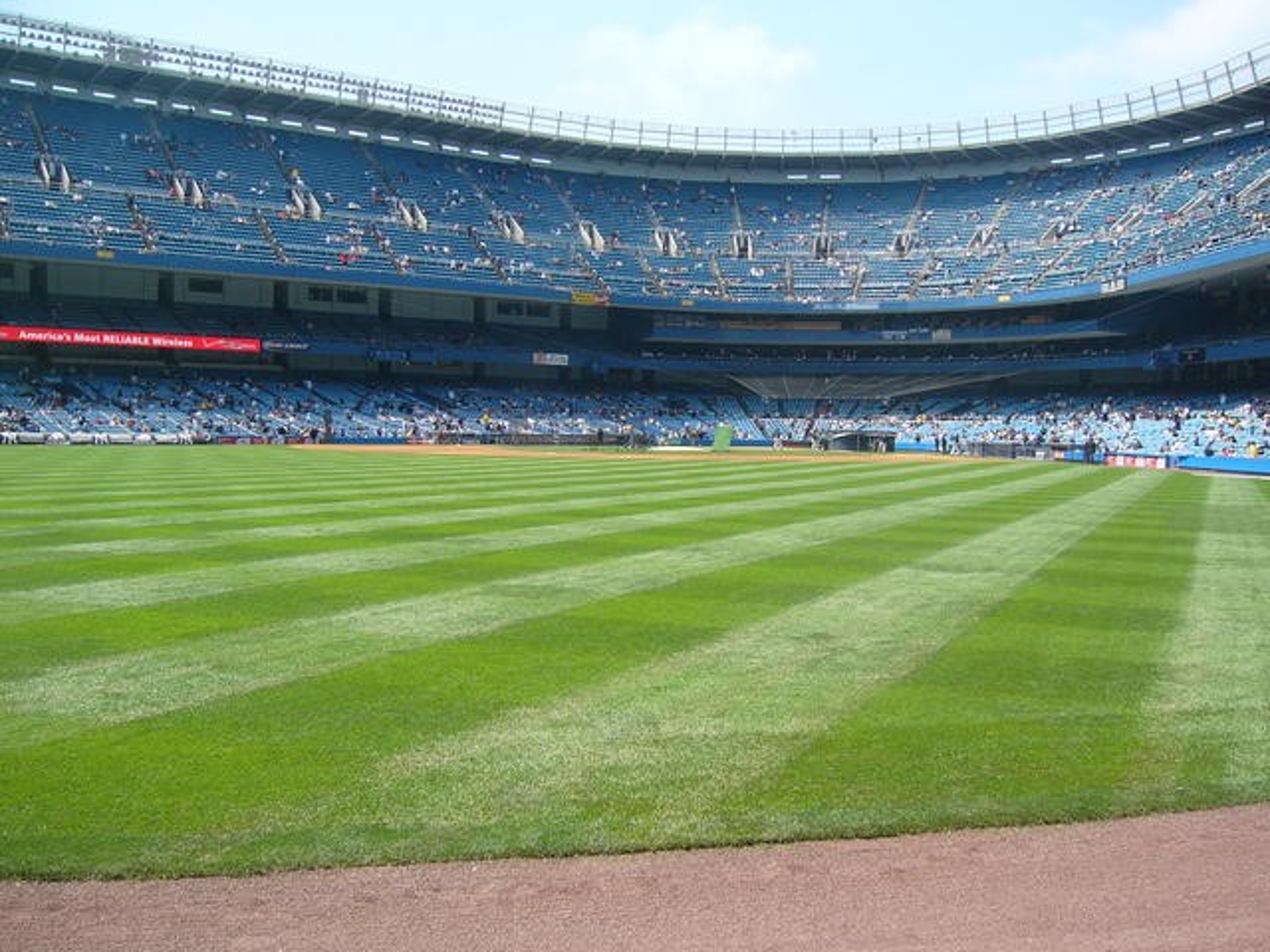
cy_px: 476
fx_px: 1284
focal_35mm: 35
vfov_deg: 40.7
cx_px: 635
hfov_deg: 52.6
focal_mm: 5.8
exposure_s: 1/80
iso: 50
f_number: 8
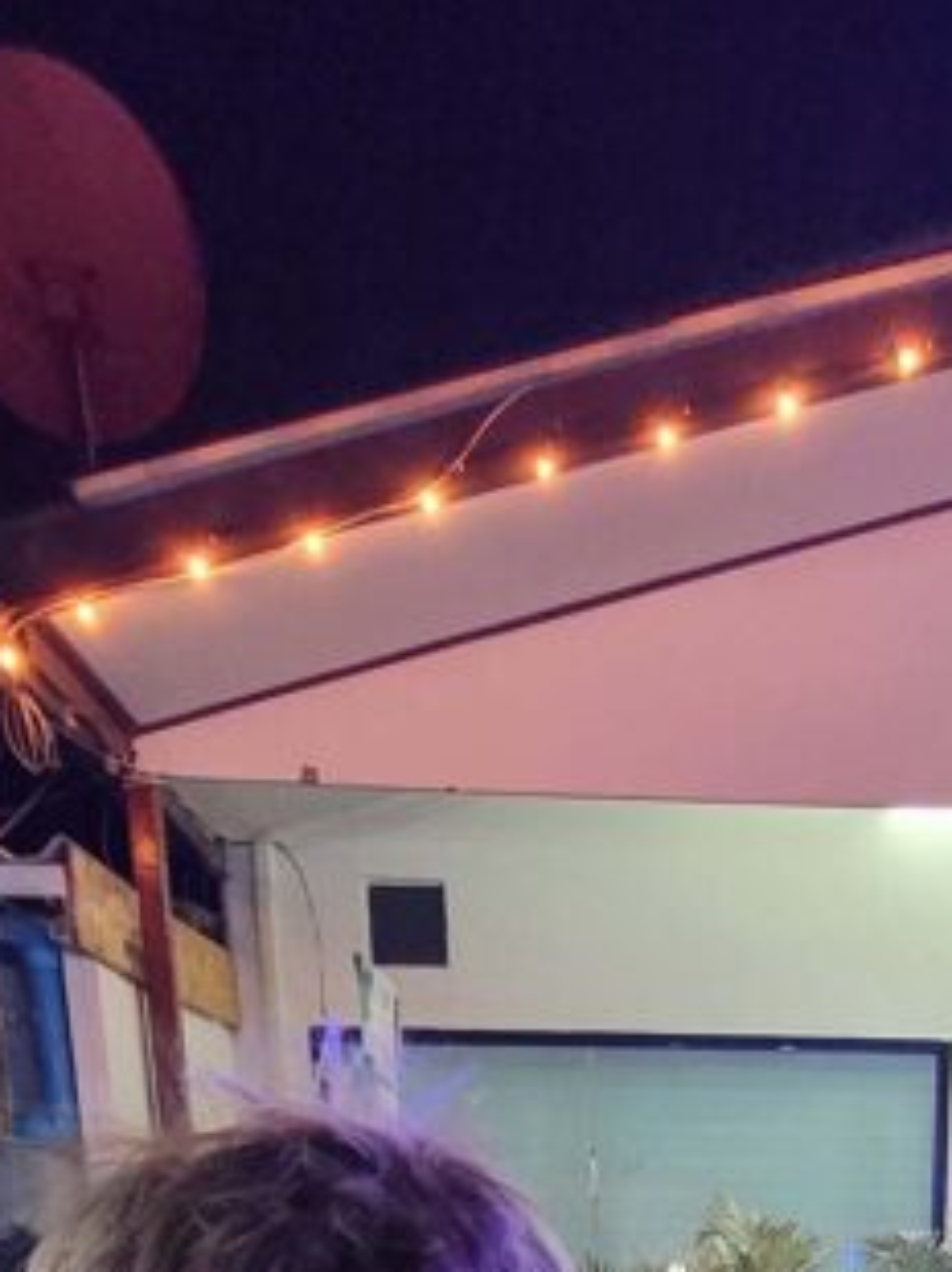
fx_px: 1579
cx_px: 800
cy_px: 1892
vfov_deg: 28.7
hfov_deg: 32.4
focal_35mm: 43
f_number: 2.2
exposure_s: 1/33
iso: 400
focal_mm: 1.74
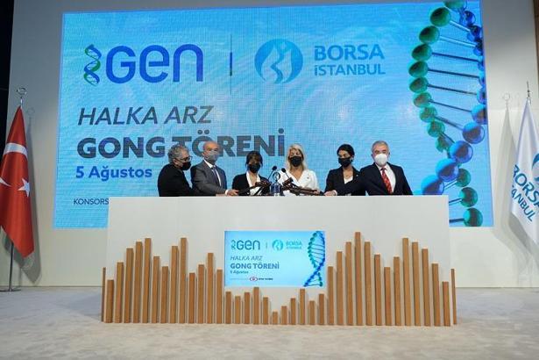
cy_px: 180
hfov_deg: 60.3
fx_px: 464
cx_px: 270
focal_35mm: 31
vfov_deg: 42.3
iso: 1250
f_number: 5
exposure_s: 1/125
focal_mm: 20.5
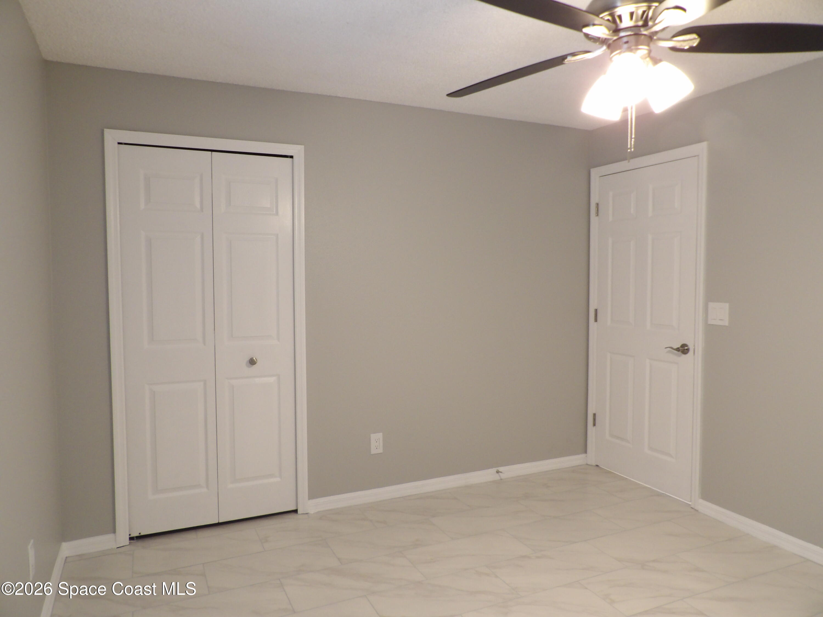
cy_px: 308
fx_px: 571
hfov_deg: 71.6
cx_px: 412
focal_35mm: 24
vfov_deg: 56.8
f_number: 3.2
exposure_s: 1/18
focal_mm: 4.3
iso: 200
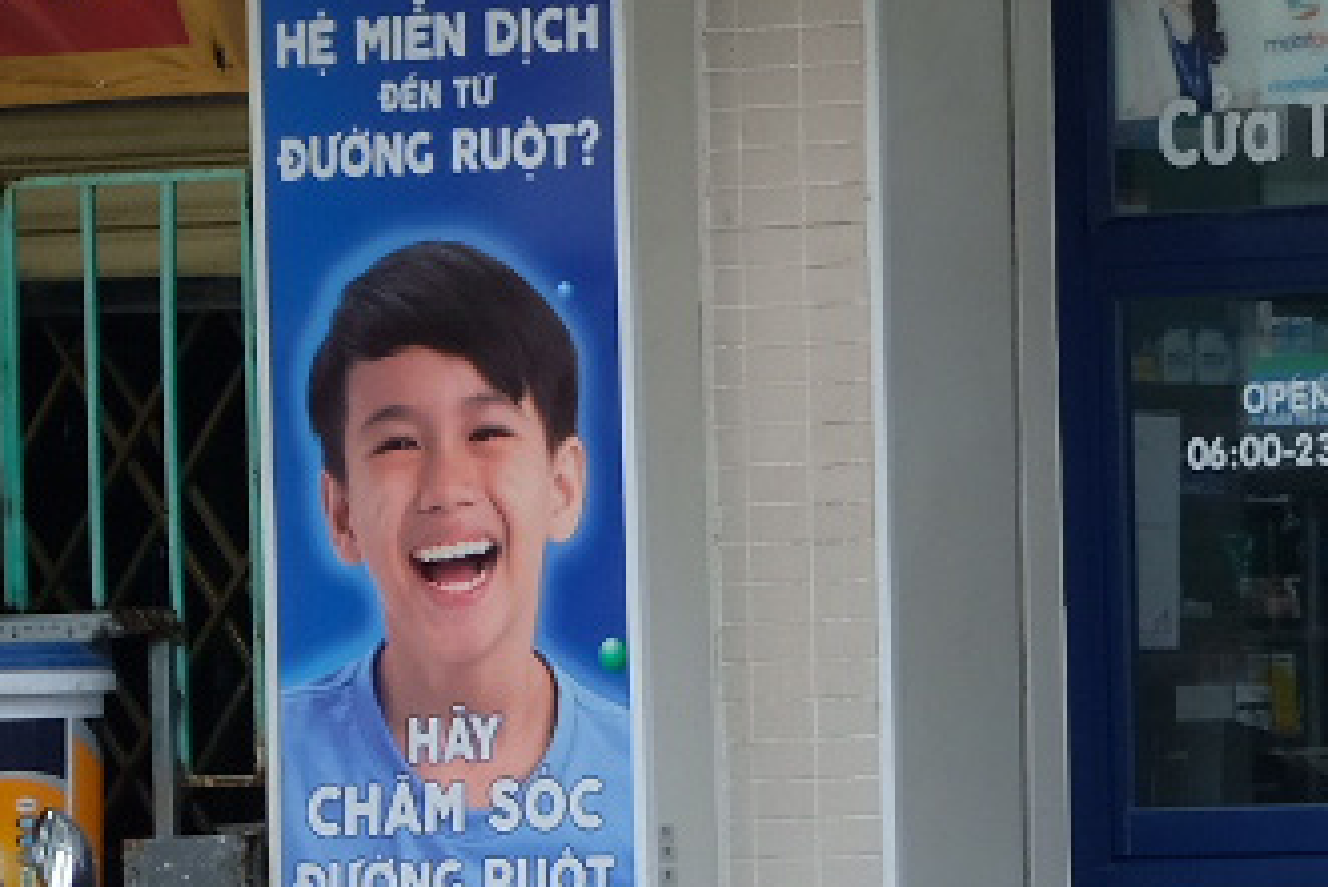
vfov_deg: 3.1
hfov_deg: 4.6
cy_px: 44
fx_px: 16422
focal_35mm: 445
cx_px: 2712
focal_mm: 55
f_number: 7.1
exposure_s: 1/160
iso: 200
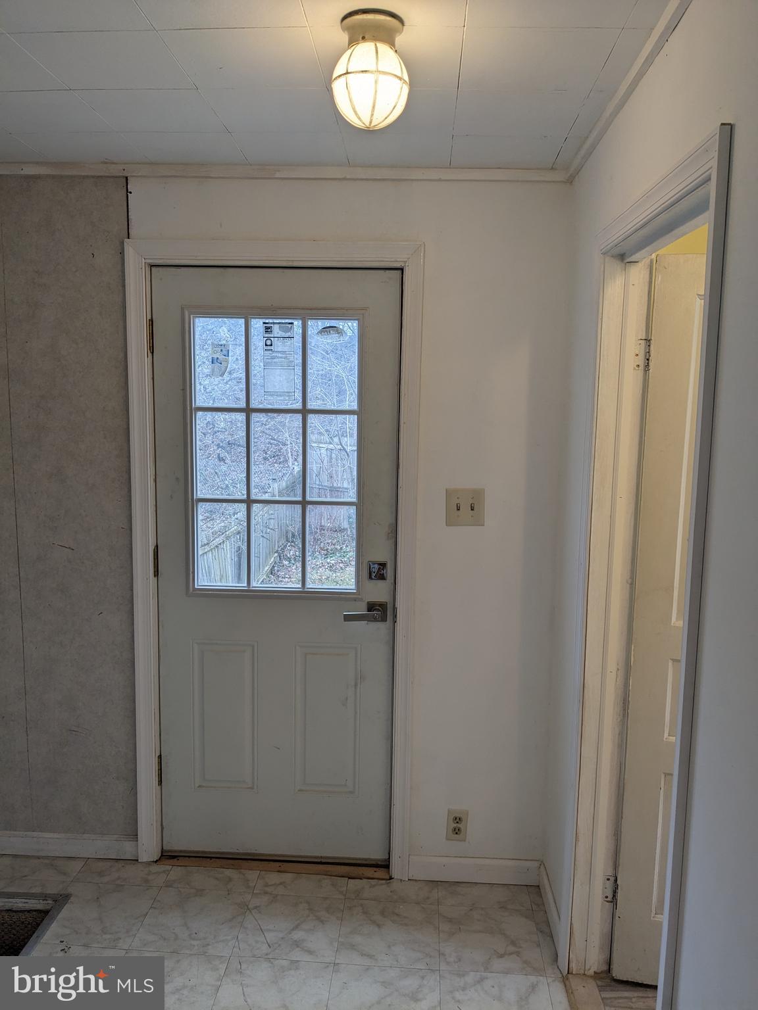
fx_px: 788
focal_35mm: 27
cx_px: 379
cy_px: 505
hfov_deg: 51.4
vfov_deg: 65.3
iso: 41
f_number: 1.73
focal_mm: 4.38
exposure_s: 1/184
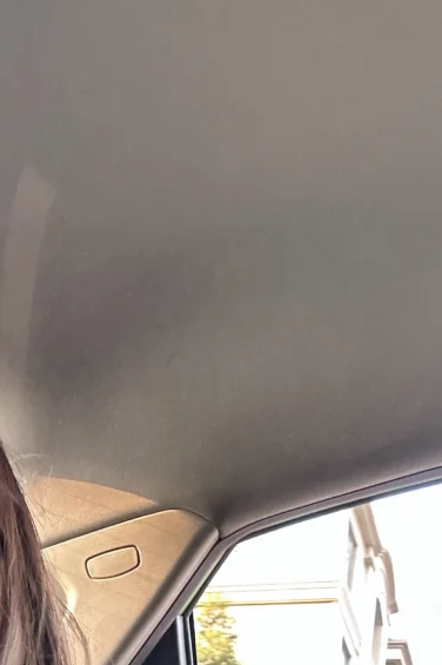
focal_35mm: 61
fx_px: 1125
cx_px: 15
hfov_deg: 21.6
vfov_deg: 29.5
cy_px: 739
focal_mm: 2.69
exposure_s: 1/60
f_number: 1.9
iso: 125
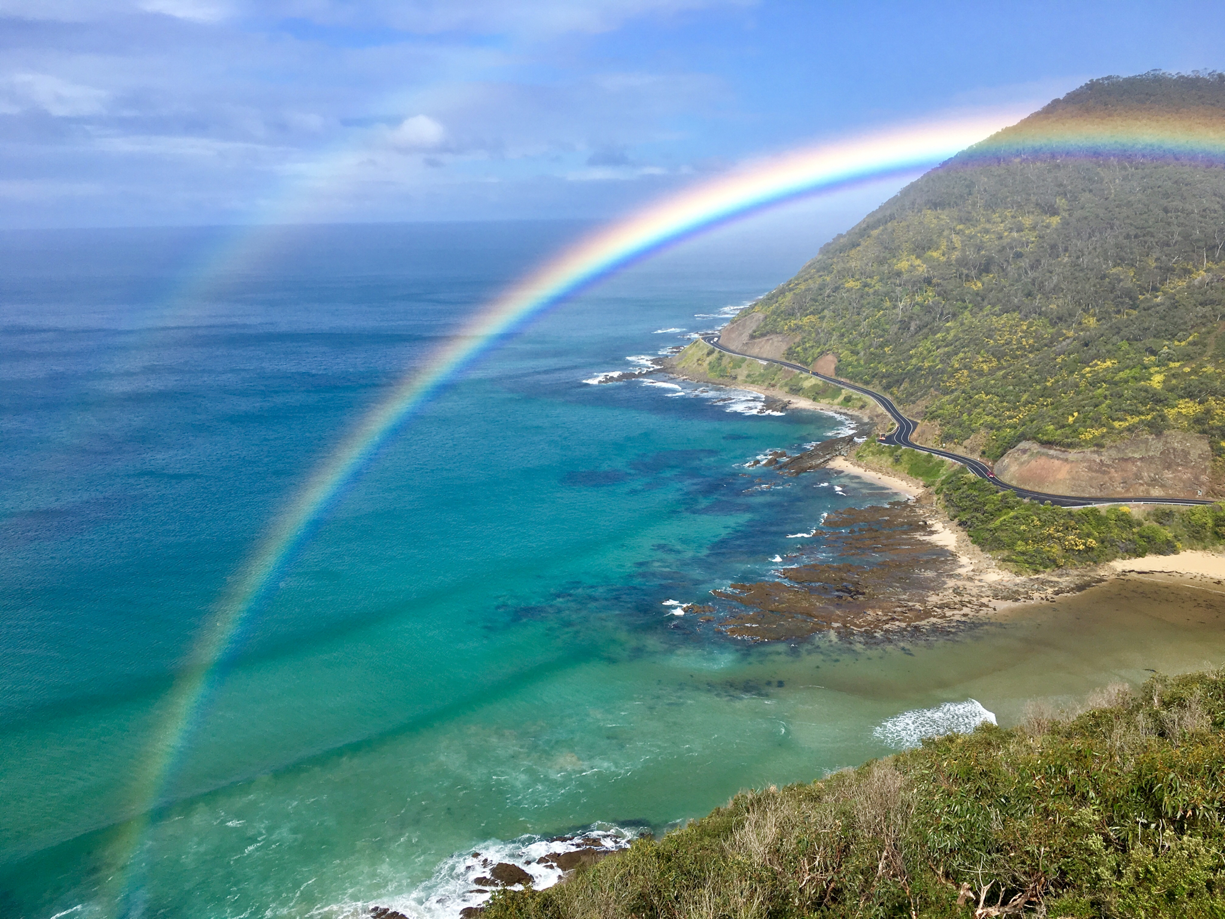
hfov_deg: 61.7
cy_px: 460
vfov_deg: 48.2
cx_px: 612
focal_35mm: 29
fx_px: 1026
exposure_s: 1/1709
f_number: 2.2
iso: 25
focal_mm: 4.15
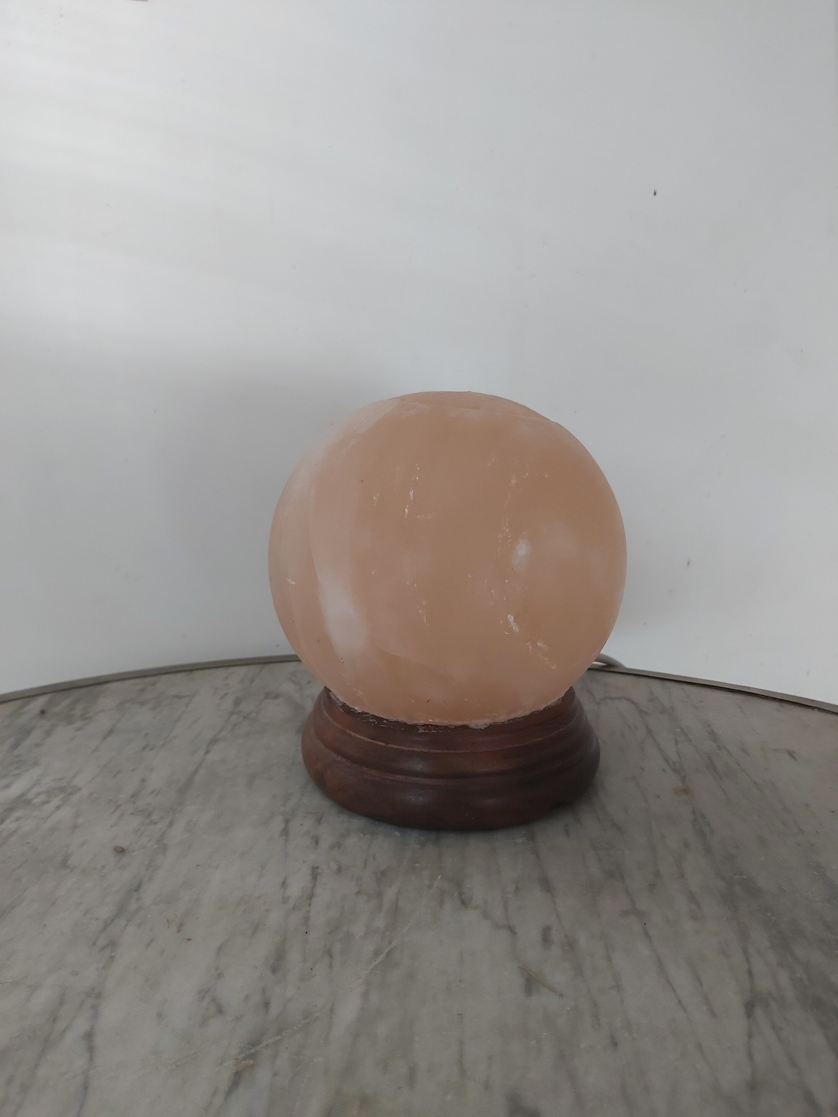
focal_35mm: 26
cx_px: 419
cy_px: 558
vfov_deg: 67.3
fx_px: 839
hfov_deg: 53.1
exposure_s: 1/201
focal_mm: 3.92
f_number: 1.7
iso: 64
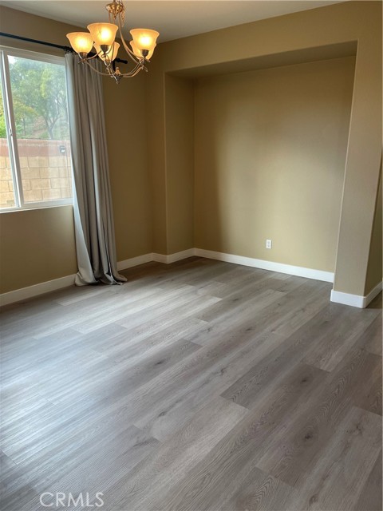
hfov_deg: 54.9
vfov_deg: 69.4
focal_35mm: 25
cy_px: 256
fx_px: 369
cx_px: 192
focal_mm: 5.1
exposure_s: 1/120
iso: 100
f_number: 1.6
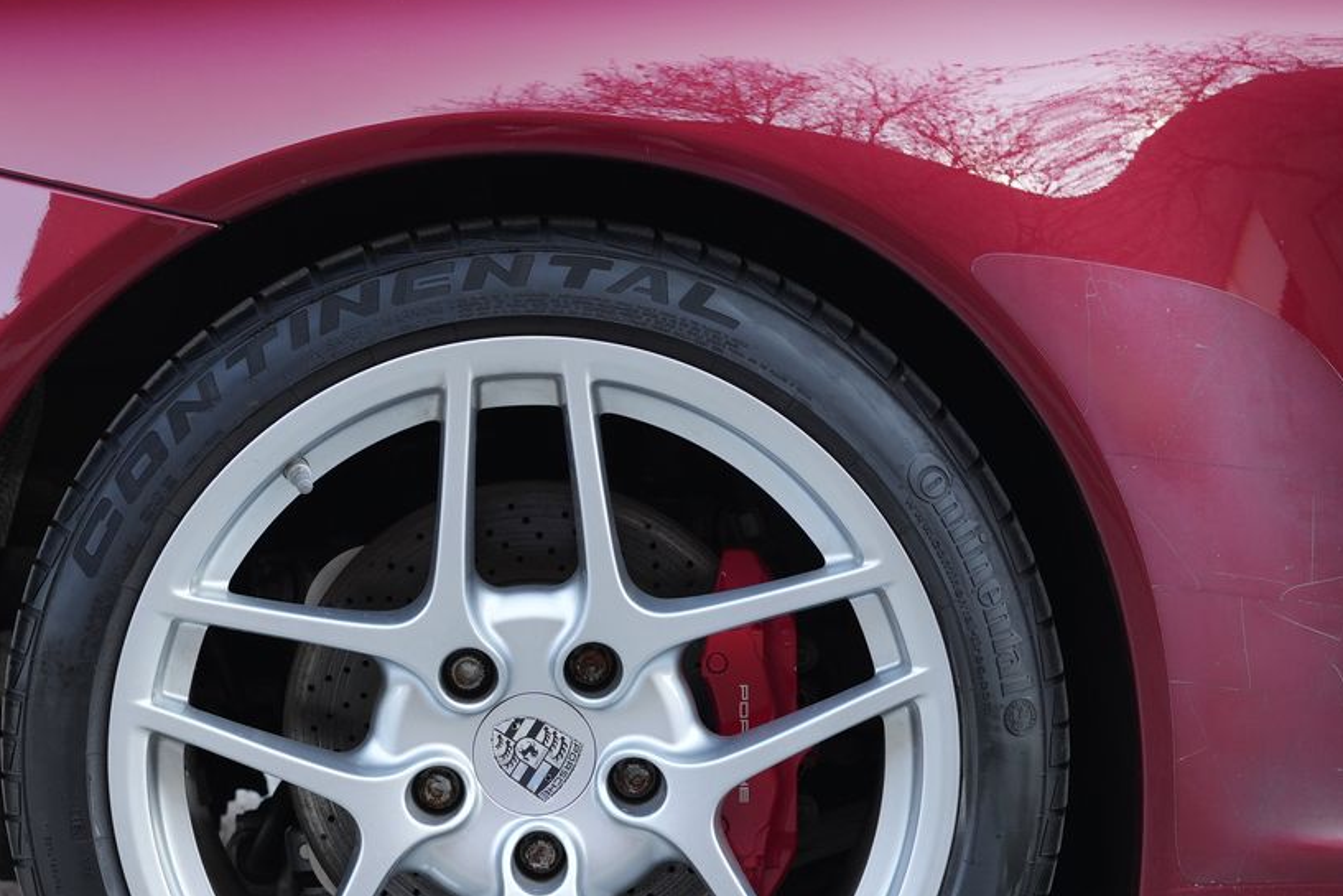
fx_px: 3656
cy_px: 724
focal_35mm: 98
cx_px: 522
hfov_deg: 20.8
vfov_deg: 13.9
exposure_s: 1/160
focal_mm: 50
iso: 640
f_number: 4
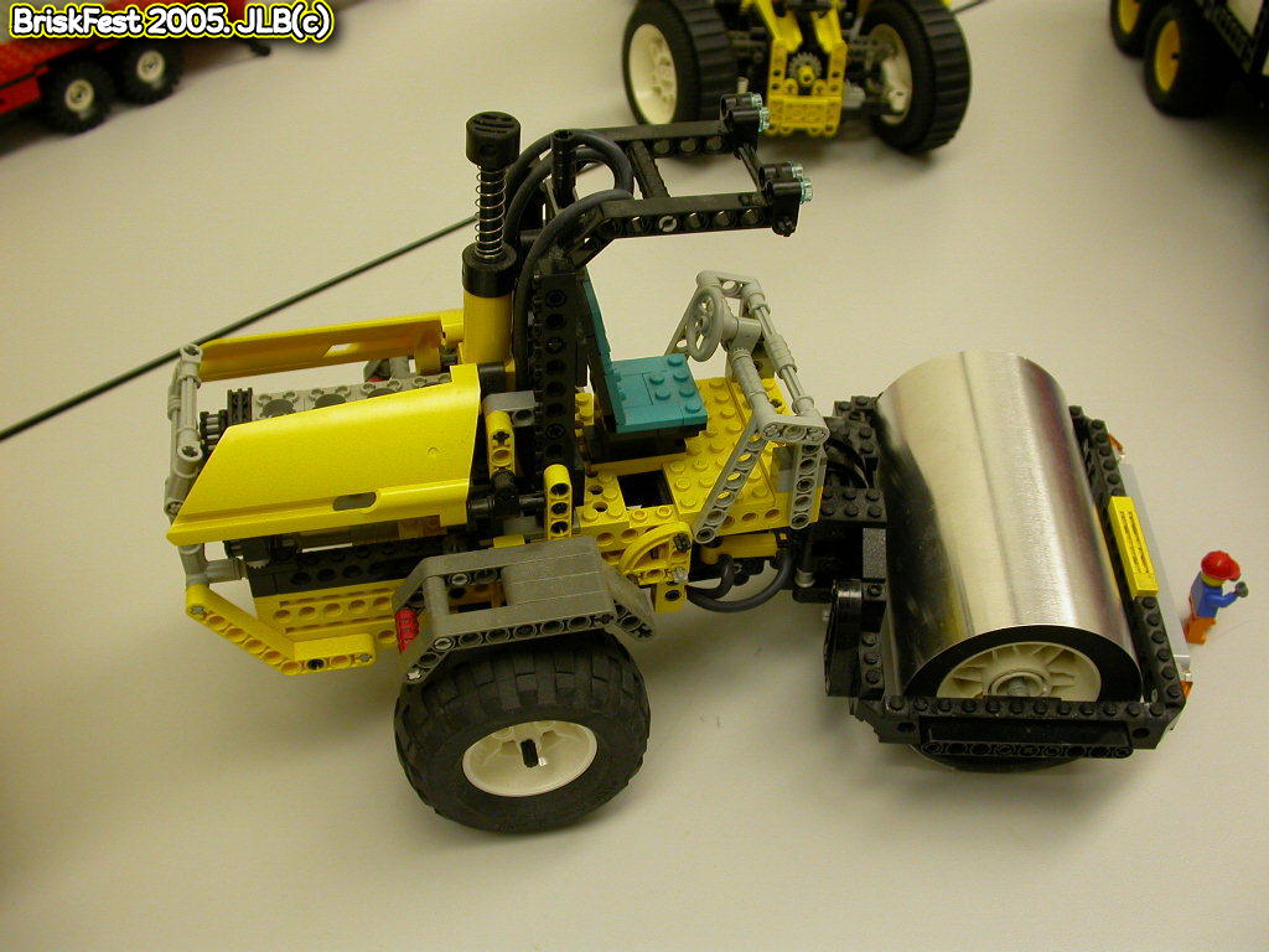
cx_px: 634
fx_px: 1393
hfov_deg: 49.0
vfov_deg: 37.7
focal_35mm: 38
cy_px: 476
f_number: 3
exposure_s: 1/45.6
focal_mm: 7.85
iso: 100
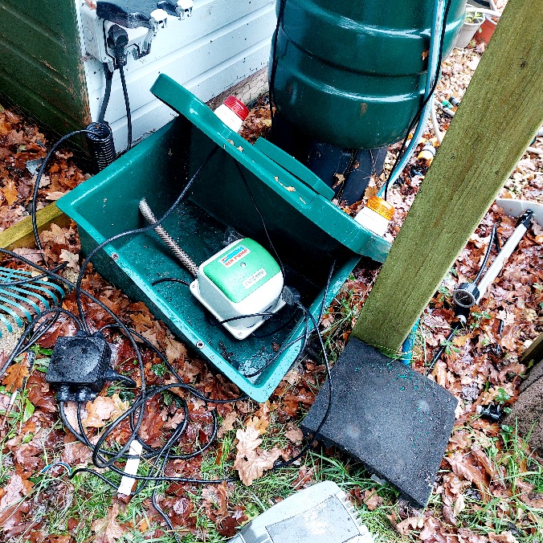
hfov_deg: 55.6
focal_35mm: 29
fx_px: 515
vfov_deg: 55.5
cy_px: 299
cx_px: 275
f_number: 1.8
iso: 250
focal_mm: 5.23
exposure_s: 1/50
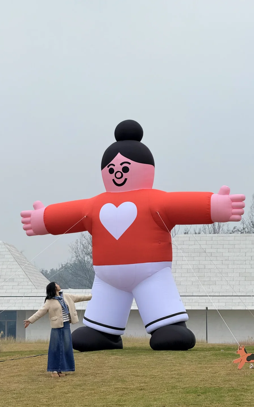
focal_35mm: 128
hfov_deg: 10.2
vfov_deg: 16.3
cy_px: 204
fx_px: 1418
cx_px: 126
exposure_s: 1/221
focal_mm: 15.66
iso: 50
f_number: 2.8
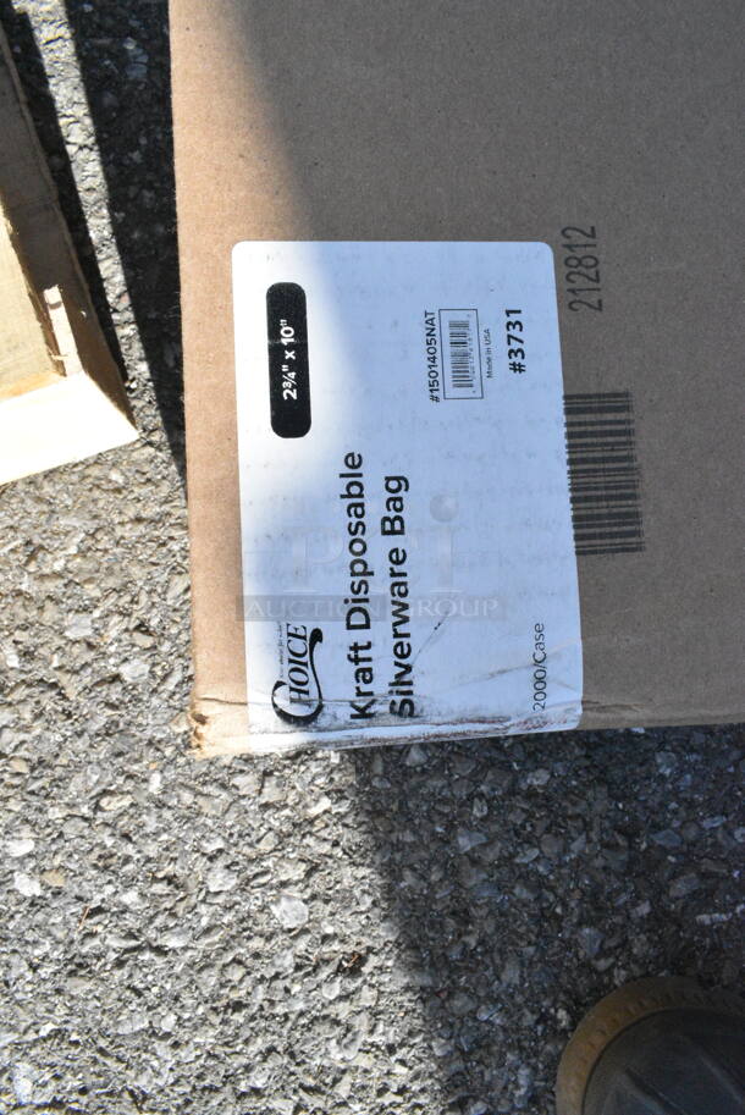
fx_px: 837
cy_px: 558
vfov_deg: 67.3
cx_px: 372
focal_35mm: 27
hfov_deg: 48.0
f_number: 18
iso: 6400
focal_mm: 18
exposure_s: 1/1250
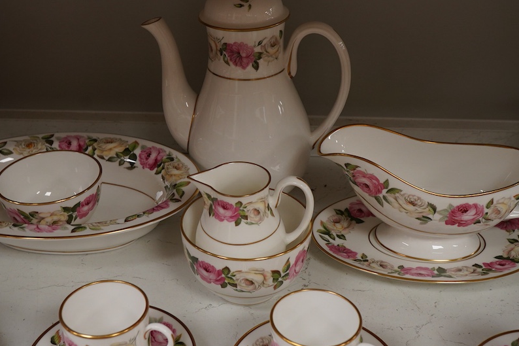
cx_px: 230
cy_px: 164
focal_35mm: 51
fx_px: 735
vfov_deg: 26.5
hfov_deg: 38.8
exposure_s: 1/125
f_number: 10
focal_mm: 30
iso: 1250
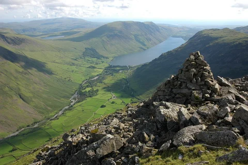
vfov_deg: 36.9
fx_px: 248
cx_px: 124
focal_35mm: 36
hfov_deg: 53.1
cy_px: 82
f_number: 10
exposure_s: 1/200
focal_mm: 24
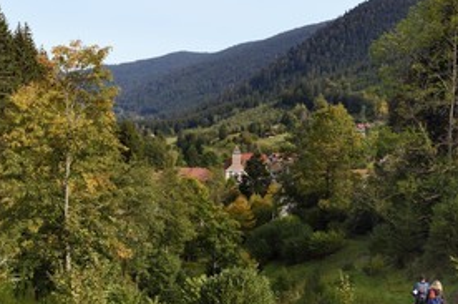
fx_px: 737
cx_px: 228
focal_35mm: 58
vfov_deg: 23.2
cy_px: 193
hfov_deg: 34.5
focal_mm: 38
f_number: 10
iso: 200
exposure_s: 1/250
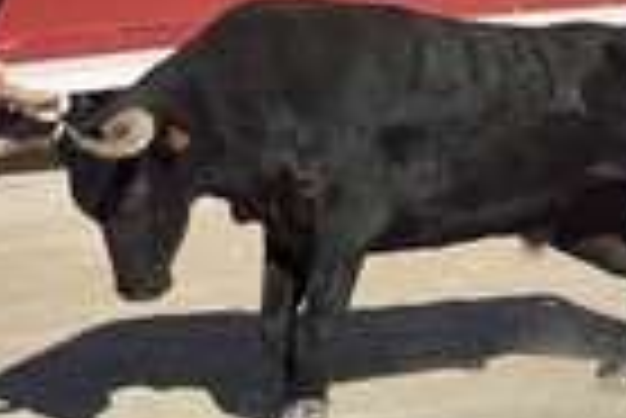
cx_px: 198
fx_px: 10496
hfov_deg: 3.4
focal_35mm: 603
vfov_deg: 2.3
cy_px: 0
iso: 200
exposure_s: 1/640
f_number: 10
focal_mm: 200
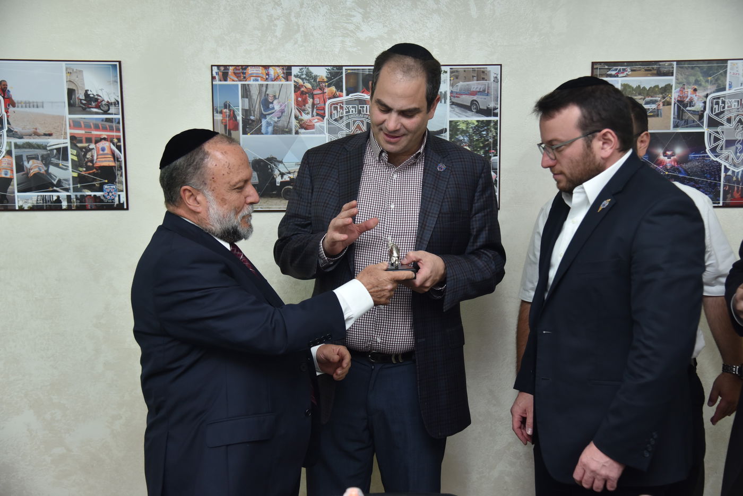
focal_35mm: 44
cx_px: 372
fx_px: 908
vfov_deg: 30.5
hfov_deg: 44.5
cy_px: 248
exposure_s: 1/200
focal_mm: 44
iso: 500
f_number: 4
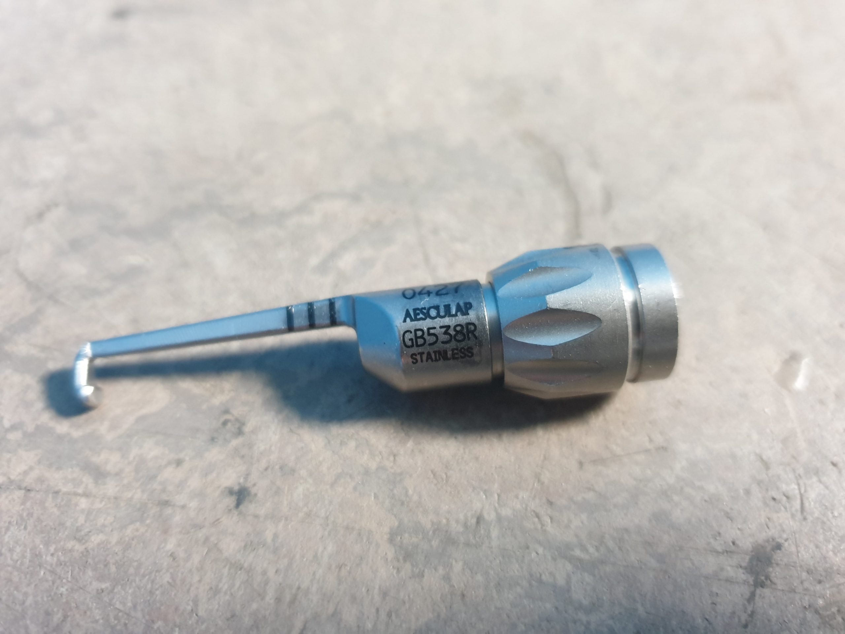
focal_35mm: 26
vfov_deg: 53.1
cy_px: 317
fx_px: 635
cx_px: 422
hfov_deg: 67.3
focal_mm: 4.3
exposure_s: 1/20
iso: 250
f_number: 1.5
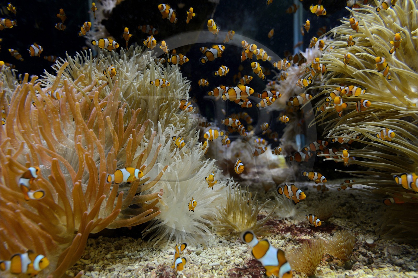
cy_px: 139
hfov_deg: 73.8
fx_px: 278
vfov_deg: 53.1
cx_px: 209
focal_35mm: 24
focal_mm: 24
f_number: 7.1
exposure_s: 1/80
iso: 1600
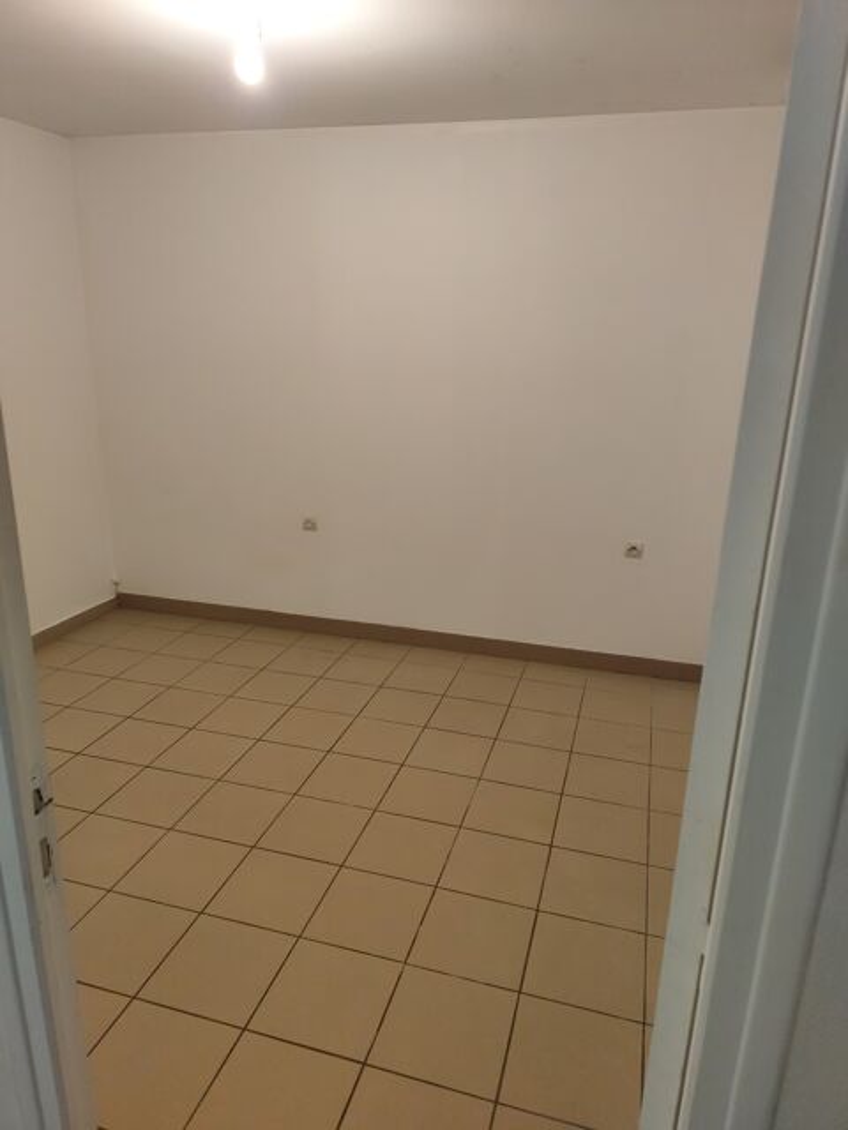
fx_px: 751
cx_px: 424
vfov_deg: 73.9
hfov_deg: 58.9
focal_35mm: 23
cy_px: 565
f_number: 1.65
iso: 621
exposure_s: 1/100
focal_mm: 6.19
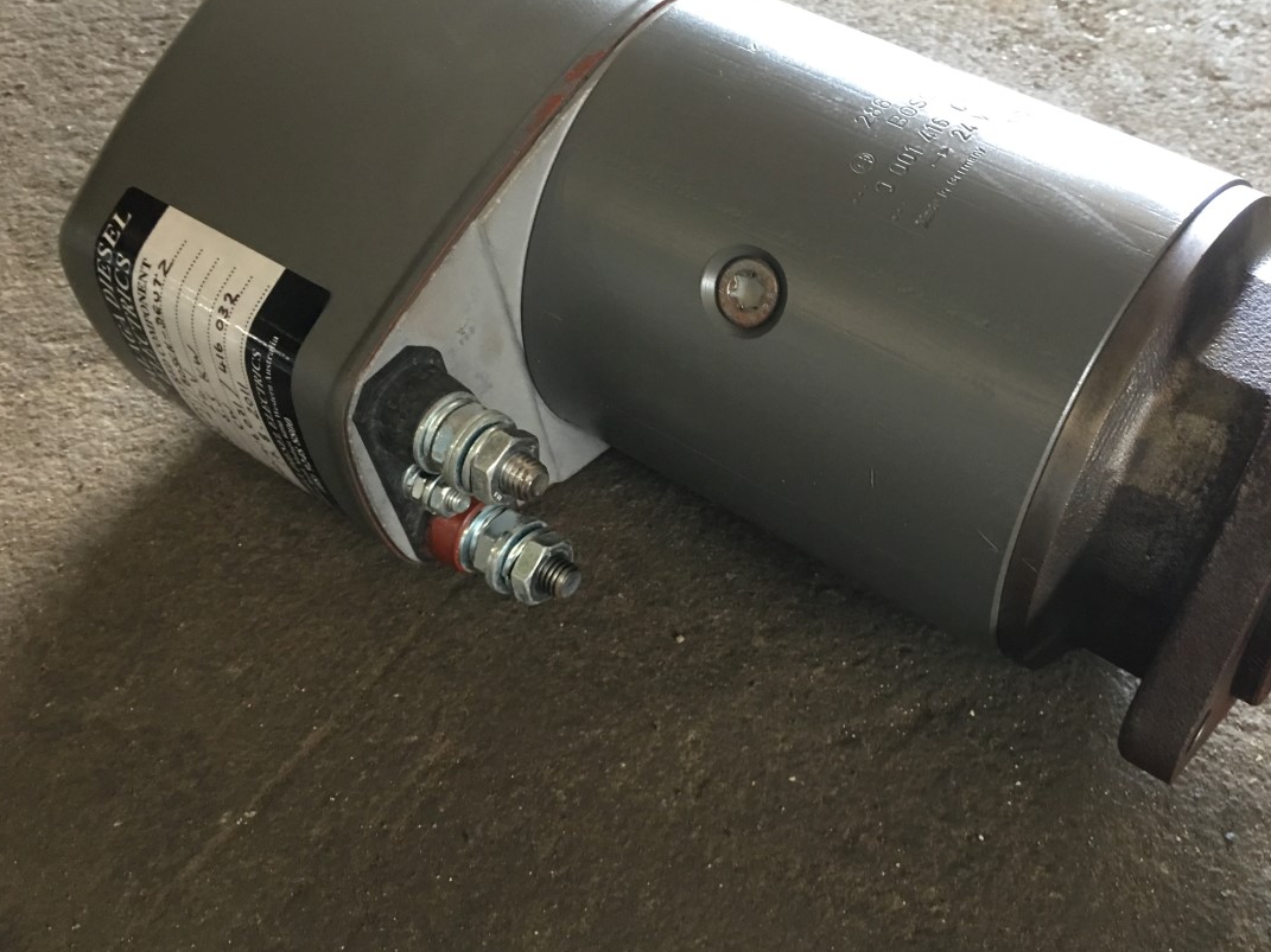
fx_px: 1432
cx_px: 807
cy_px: 518
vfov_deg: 36.8
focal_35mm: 39
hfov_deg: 47.4
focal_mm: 4.15
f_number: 2.2
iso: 80
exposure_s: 1/17
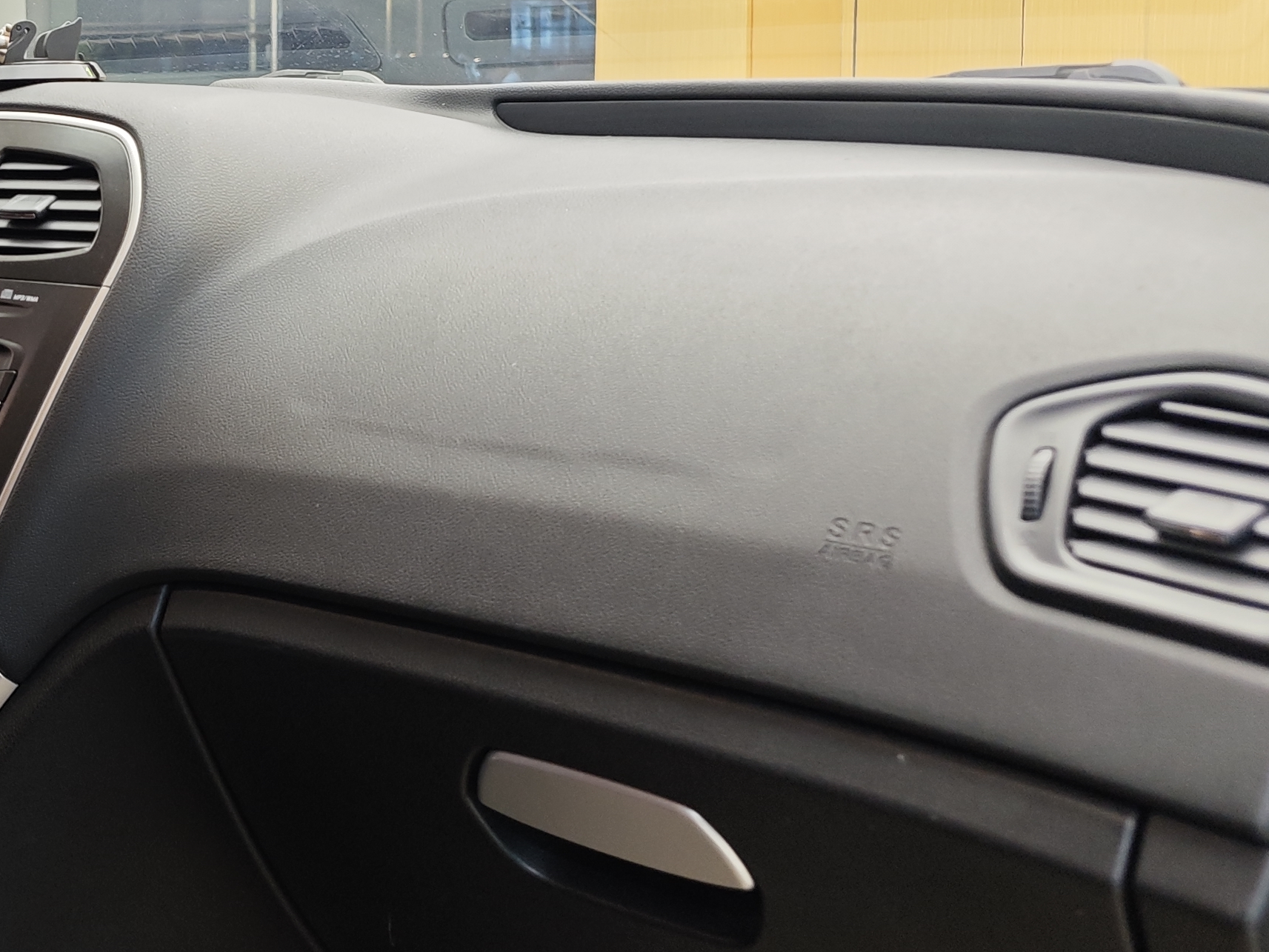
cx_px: -90
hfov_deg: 31.4
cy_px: 385
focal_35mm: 55
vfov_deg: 26.5
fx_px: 2016
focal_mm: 8.7
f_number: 1.9
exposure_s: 1/74.1
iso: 400
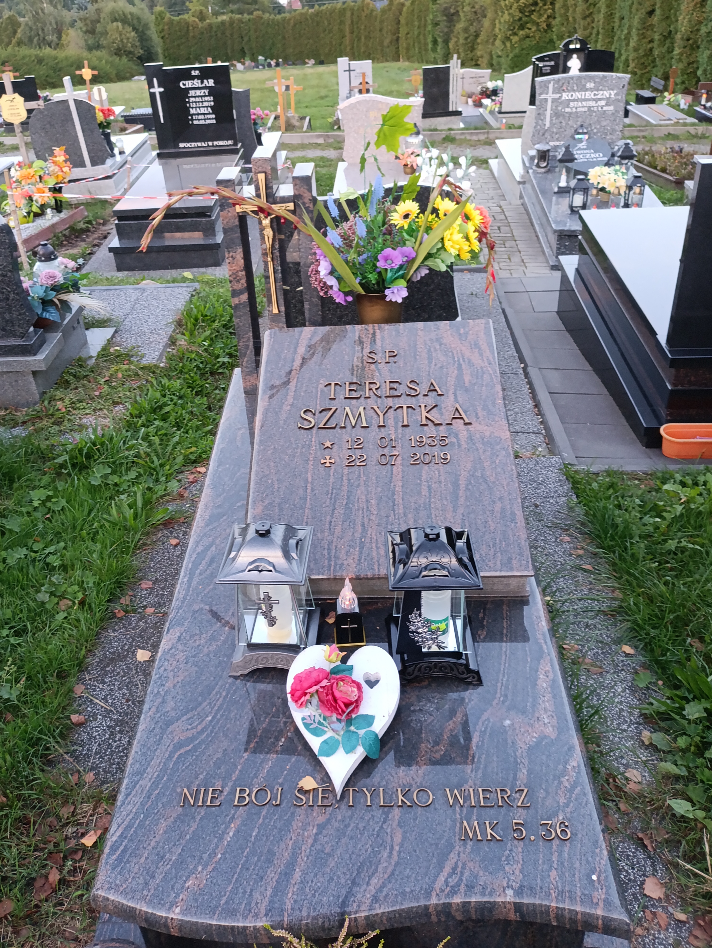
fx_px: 795
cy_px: 411
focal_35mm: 29
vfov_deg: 61.4
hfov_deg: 48.2
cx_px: 319
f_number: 1.7
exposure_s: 1/33.3
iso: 400
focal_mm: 4.71
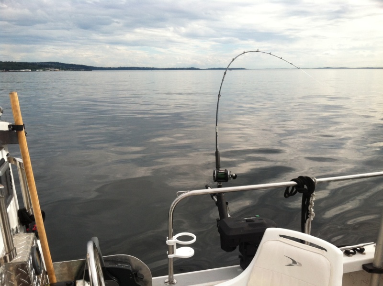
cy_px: 143
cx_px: 192
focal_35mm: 35
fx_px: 387
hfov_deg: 52.7
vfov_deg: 40.6
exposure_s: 1/1111
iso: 80
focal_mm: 3.85
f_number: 2.8
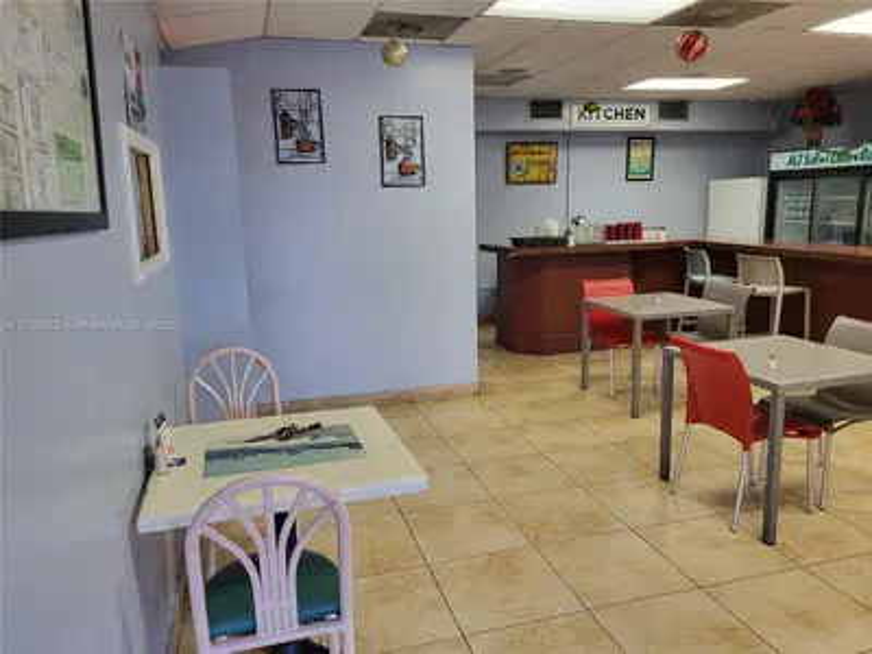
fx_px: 655
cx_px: 436
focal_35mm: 26
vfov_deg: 53.1
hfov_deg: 67.3
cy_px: 327
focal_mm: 5.4
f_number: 1.8
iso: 320
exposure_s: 1/120
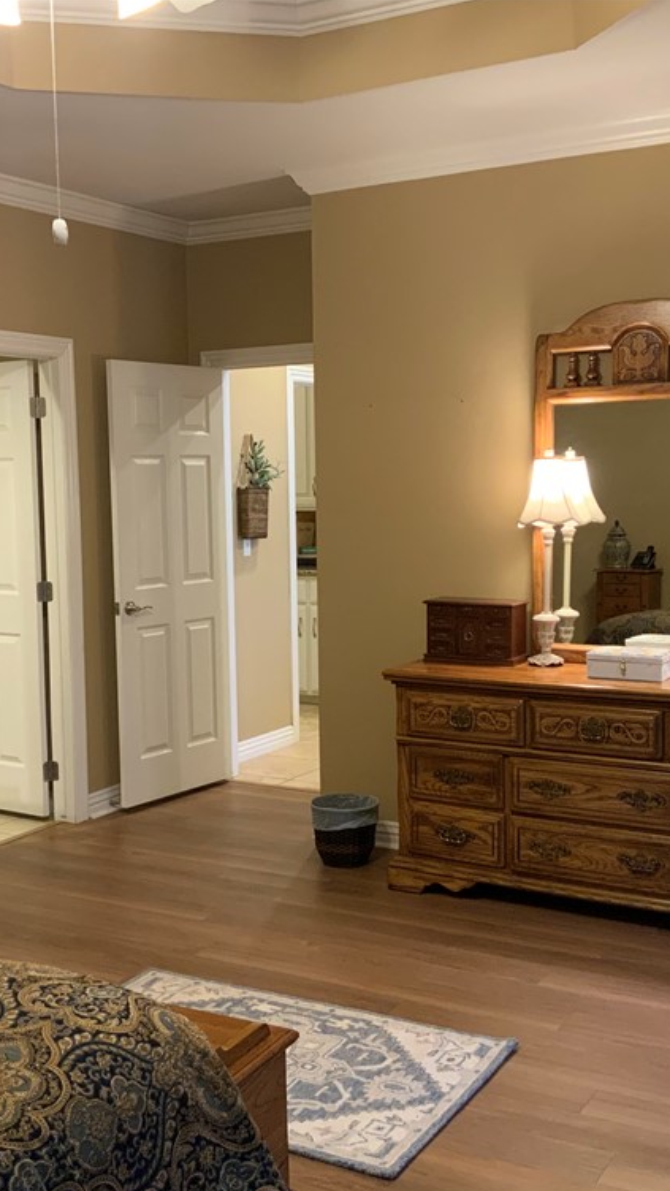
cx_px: 274
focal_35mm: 43
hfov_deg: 27.7
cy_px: 605
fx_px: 1358
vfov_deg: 47.4
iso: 250
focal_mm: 3
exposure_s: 1/60
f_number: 1.8
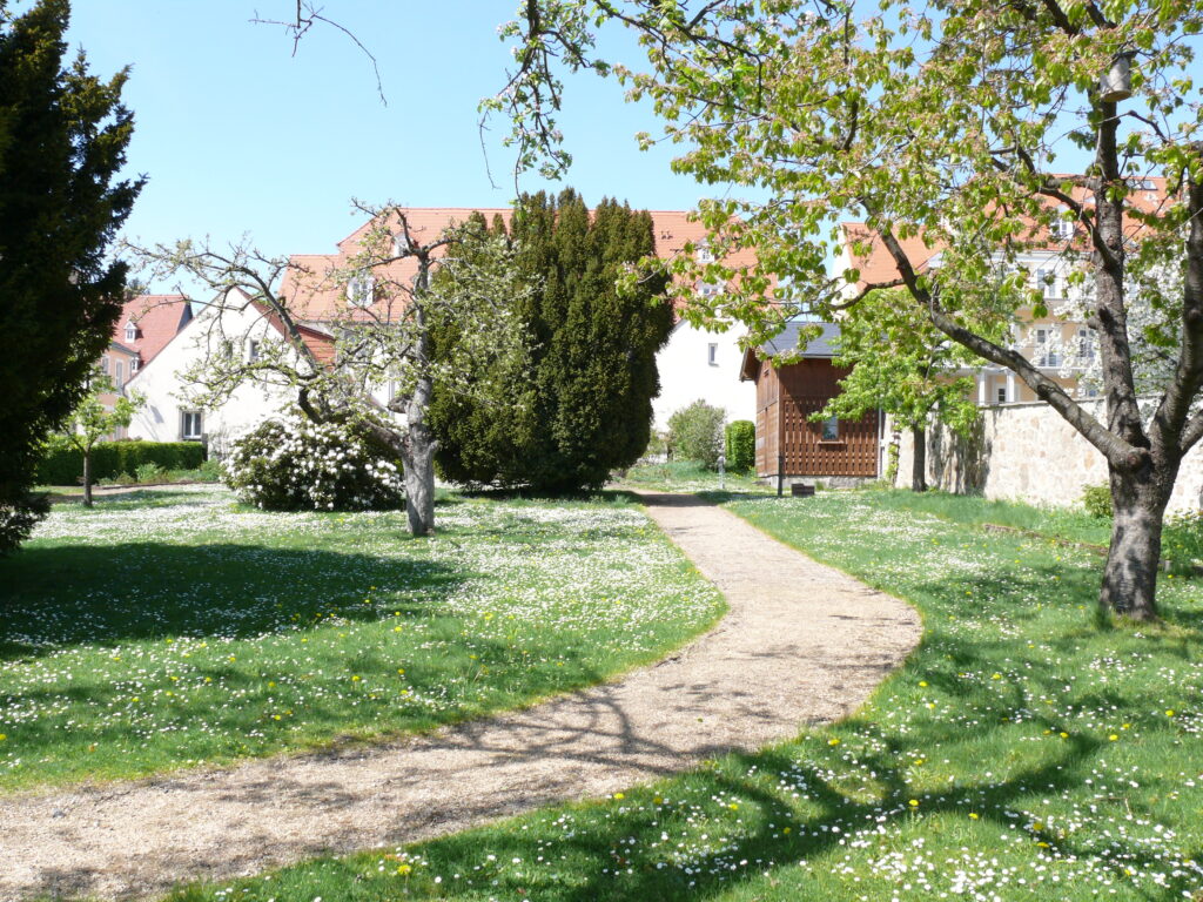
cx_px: 602
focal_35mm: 35
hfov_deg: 52.6
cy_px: 451
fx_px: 1216
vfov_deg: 40.7
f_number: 5.6
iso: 100
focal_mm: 7.4
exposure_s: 1/200
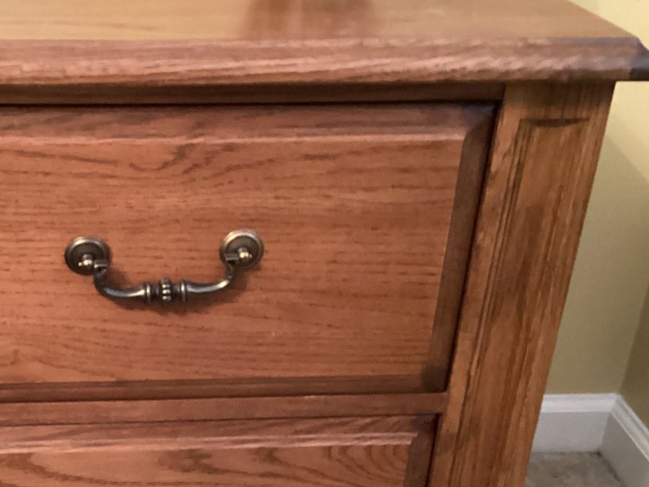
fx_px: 1106
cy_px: 359
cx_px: 139
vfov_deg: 24.6
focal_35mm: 59
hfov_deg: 31.9
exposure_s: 1/17
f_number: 2.4
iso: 640
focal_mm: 3.3
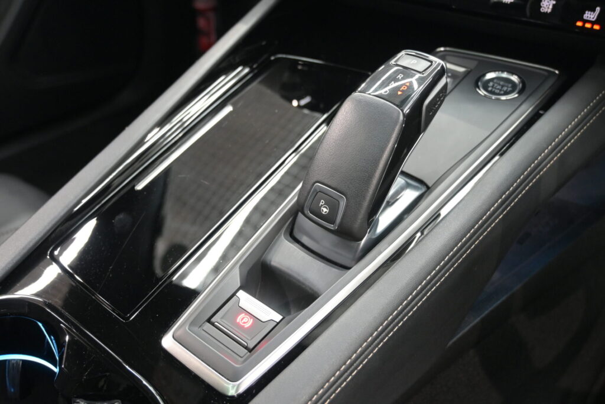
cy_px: 202
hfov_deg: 51.3
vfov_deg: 35.5
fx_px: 630
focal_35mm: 38
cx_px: 302
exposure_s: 1/40
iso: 1600
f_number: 4.2
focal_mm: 25
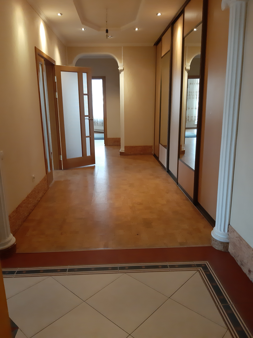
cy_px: 169
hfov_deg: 51.4
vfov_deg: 65.3
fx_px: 263
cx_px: 126
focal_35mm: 27
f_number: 1.7
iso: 400
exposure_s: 1/33
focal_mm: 3.93
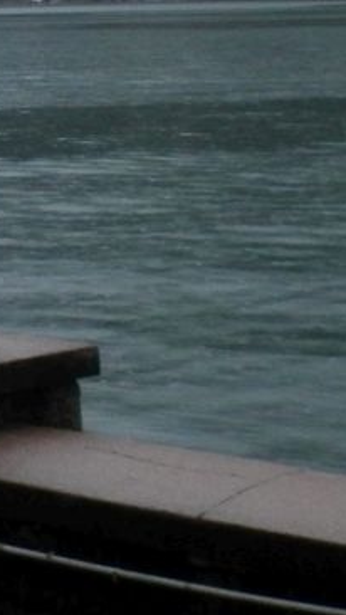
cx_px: -427
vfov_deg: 17.4
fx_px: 1940
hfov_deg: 9.3
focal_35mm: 119
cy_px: -71
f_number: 8.7
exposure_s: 1/160
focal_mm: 4.5
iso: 80
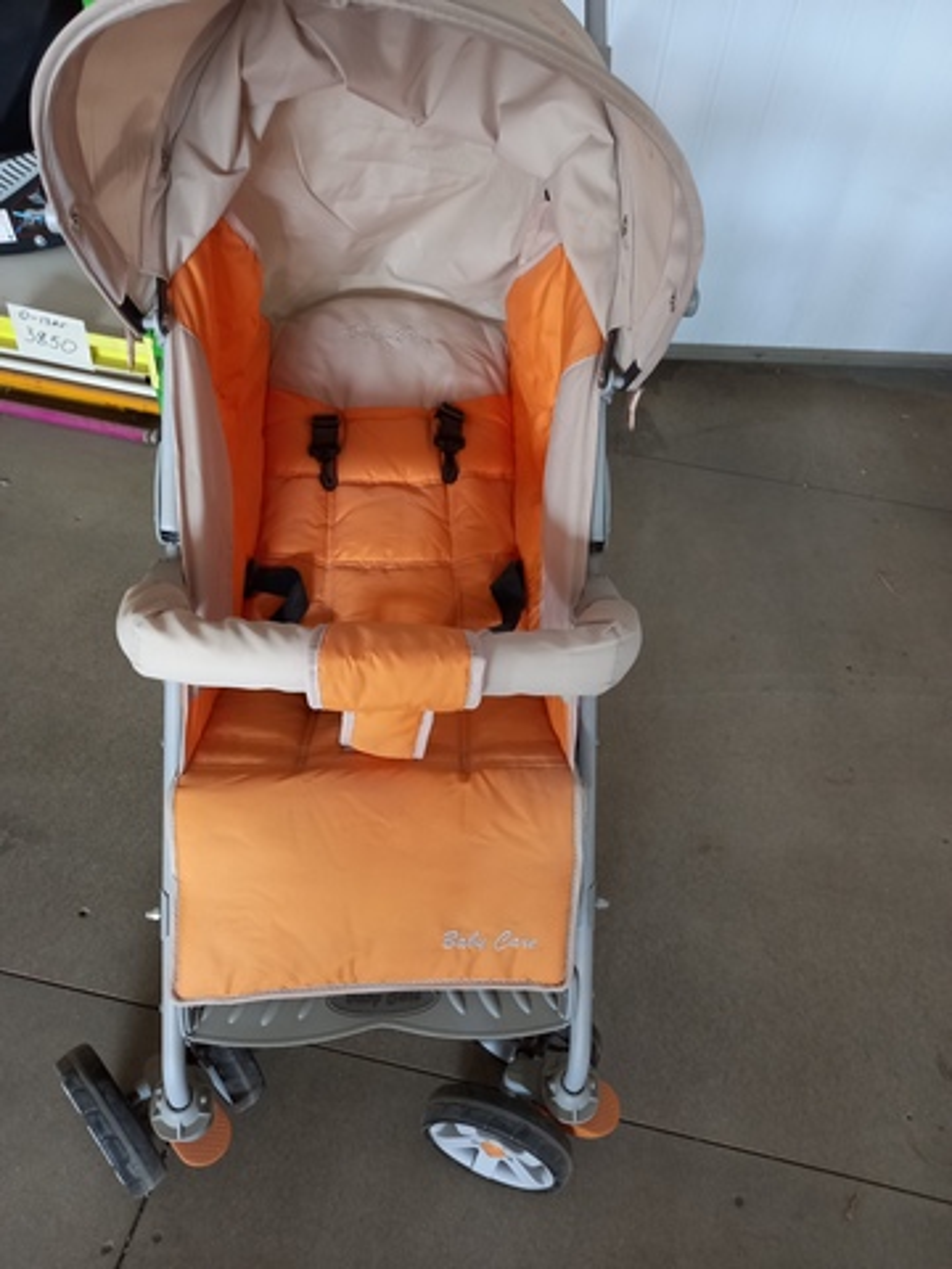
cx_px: 476
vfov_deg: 69.4
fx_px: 917
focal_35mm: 25
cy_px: 634
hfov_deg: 54.9
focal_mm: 4.6
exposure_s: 1/24
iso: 250
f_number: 2
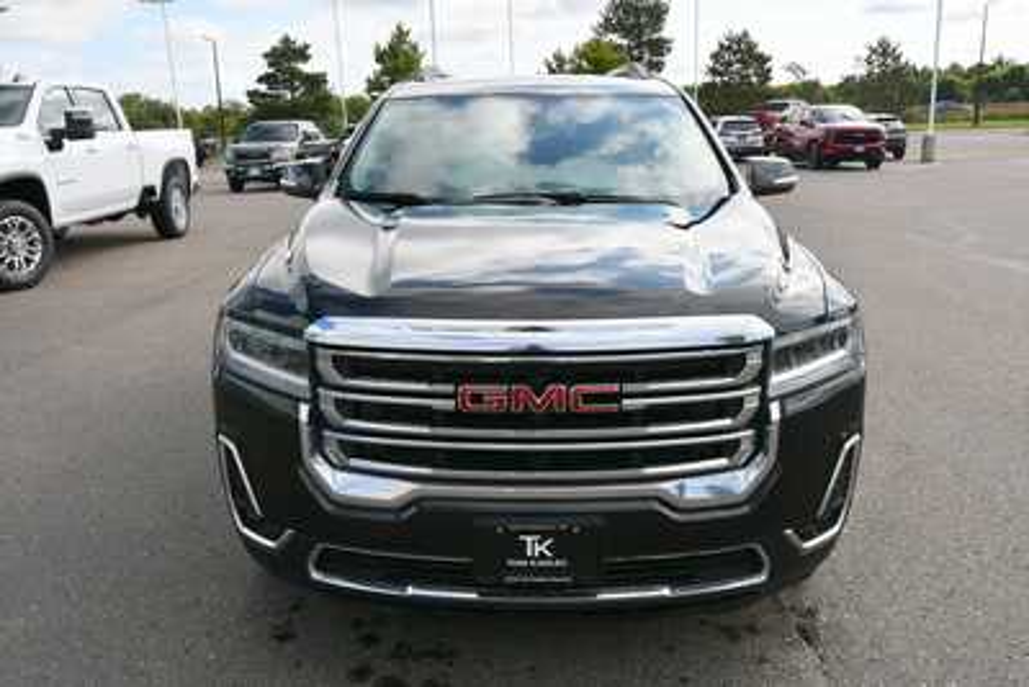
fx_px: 858
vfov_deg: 43.6
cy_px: 344
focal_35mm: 30
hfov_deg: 61.9
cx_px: 514
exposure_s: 1/250
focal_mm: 20
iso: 125
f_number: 8
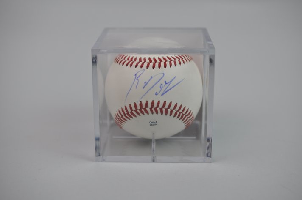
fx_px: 503
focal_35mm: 60
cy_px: 100
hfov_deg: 33.4
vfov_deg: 22.6
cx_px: 151
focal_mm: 40
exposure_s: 1/80
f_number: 4
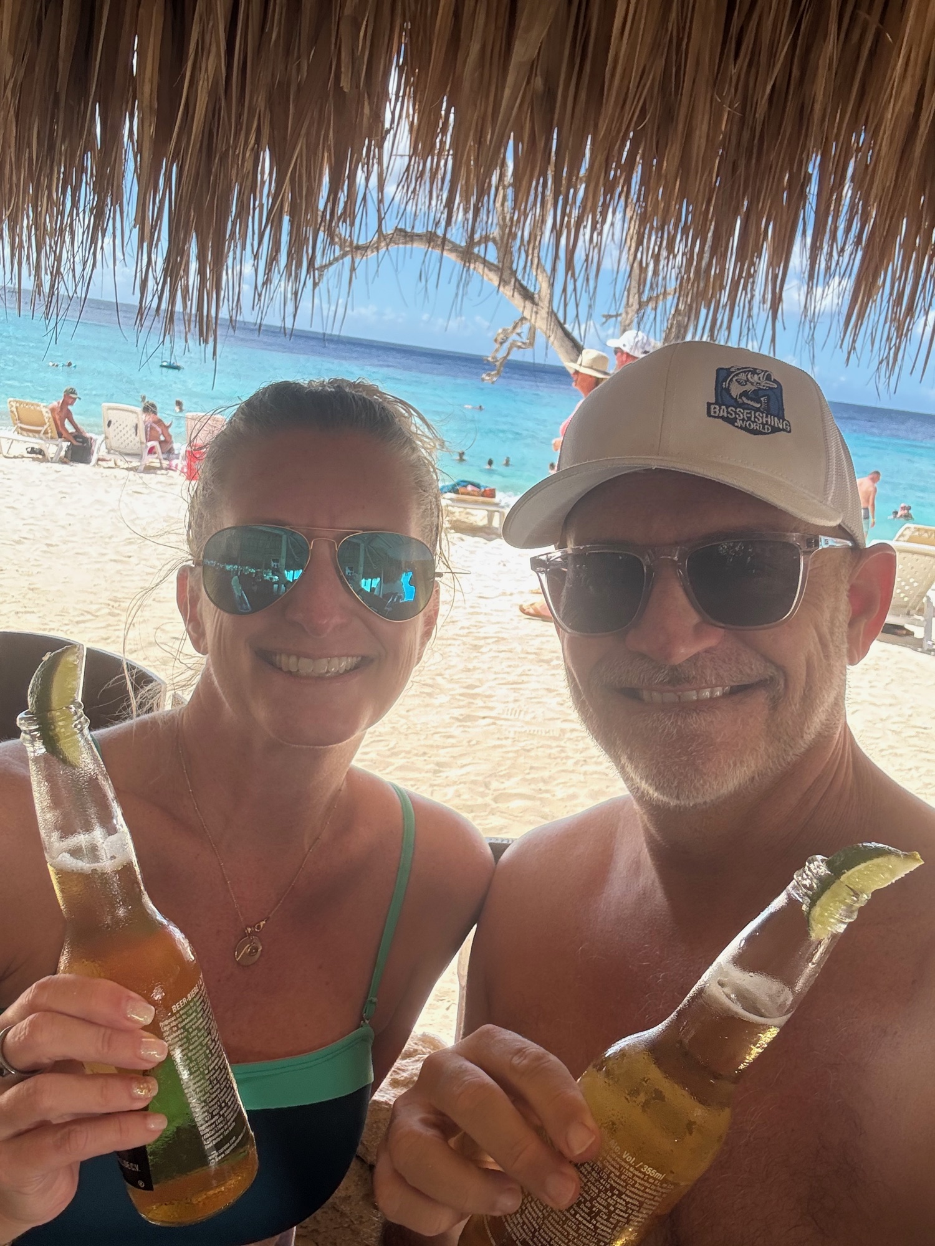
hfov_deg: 46.8
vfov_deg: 60.0
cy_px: 623
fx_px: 1080
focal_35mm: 30
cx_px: 468
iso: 25
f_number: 1.9
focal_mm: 2.69
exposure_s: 1/219
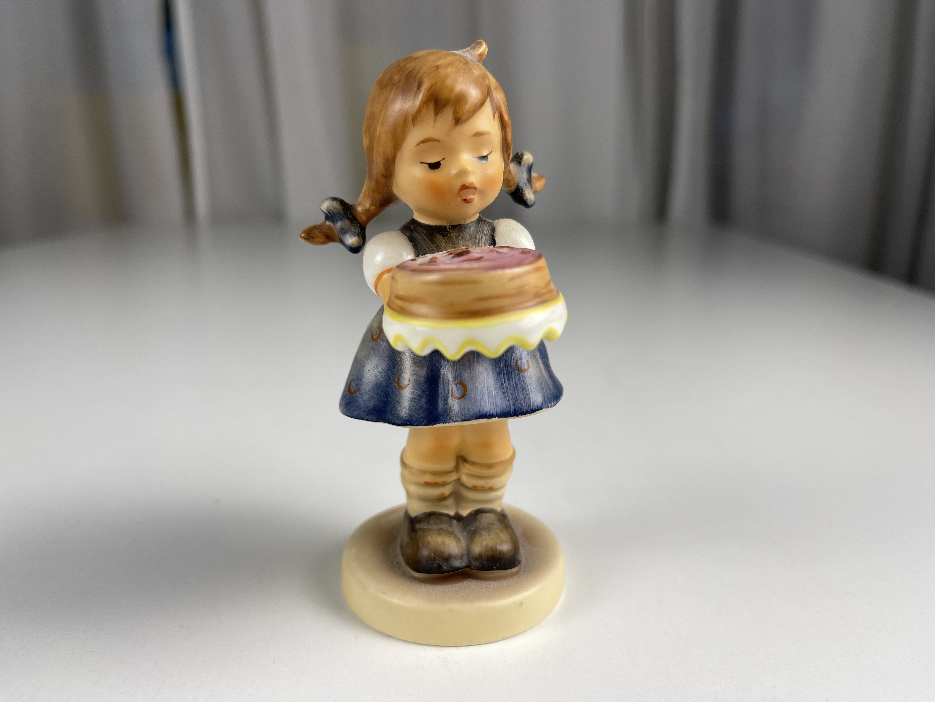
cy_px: 351
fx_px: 675
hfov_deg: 69.4
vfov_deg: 54.9
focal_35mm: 25
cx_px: 468
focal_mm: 5.1
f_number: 1.6
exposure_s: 1/148
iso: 32
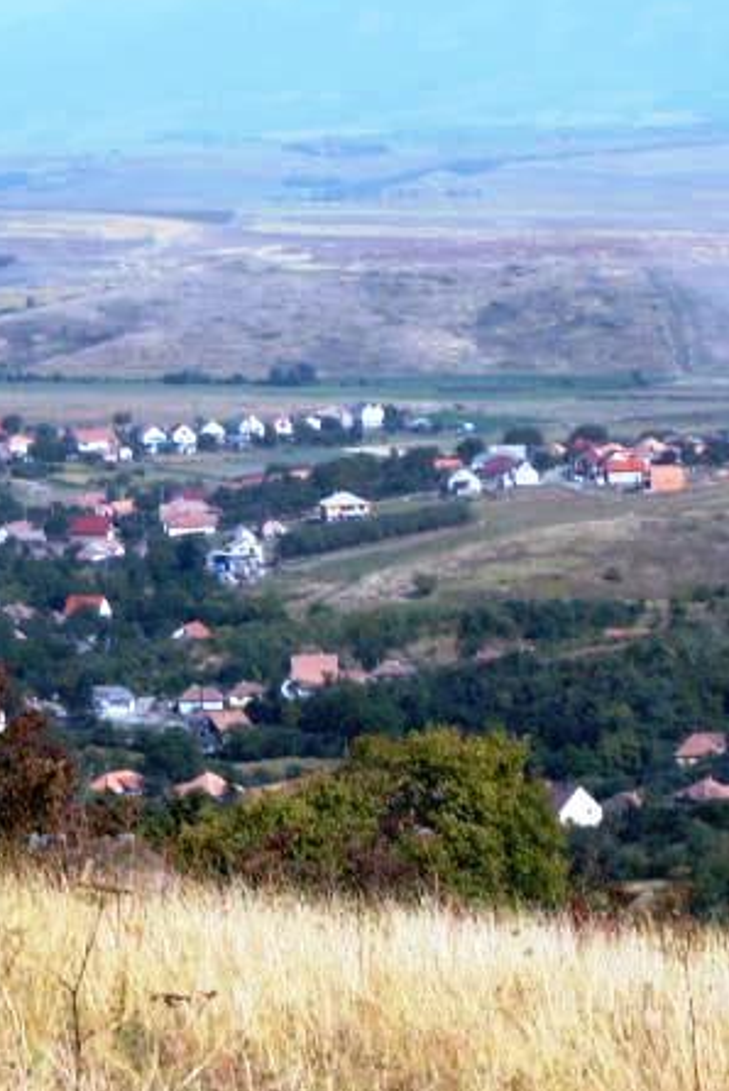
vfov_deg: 12.1
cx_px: 418
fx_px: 5155
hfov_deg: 8.1
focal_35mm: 170
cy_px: 521
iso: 63
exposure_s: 1/90
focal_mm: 17.4
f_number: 10
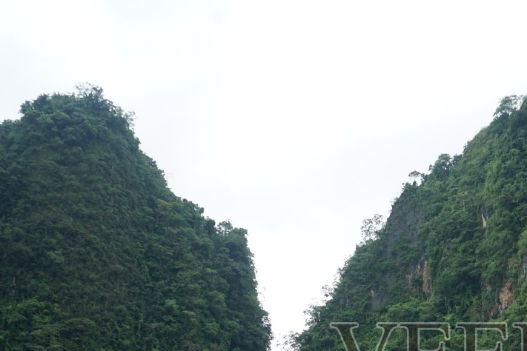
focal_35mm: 63
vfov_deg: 20.7
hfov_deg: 30.7
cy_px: 374
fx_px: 922
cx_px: 455
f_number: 5
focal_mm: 28
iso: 100
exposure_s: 1/160
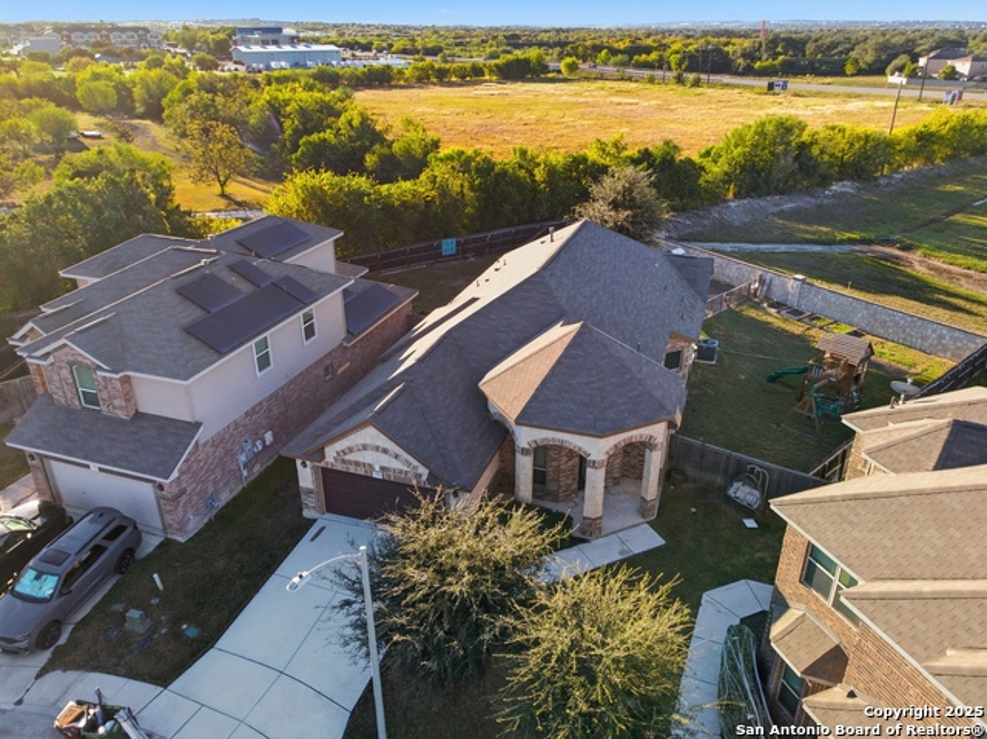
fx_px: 684
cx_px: 494
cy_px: 370
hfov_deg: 71.6
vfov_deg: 56.8
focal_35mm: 24
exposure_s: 1/431
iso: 100
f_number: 2.8
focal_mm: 4.5
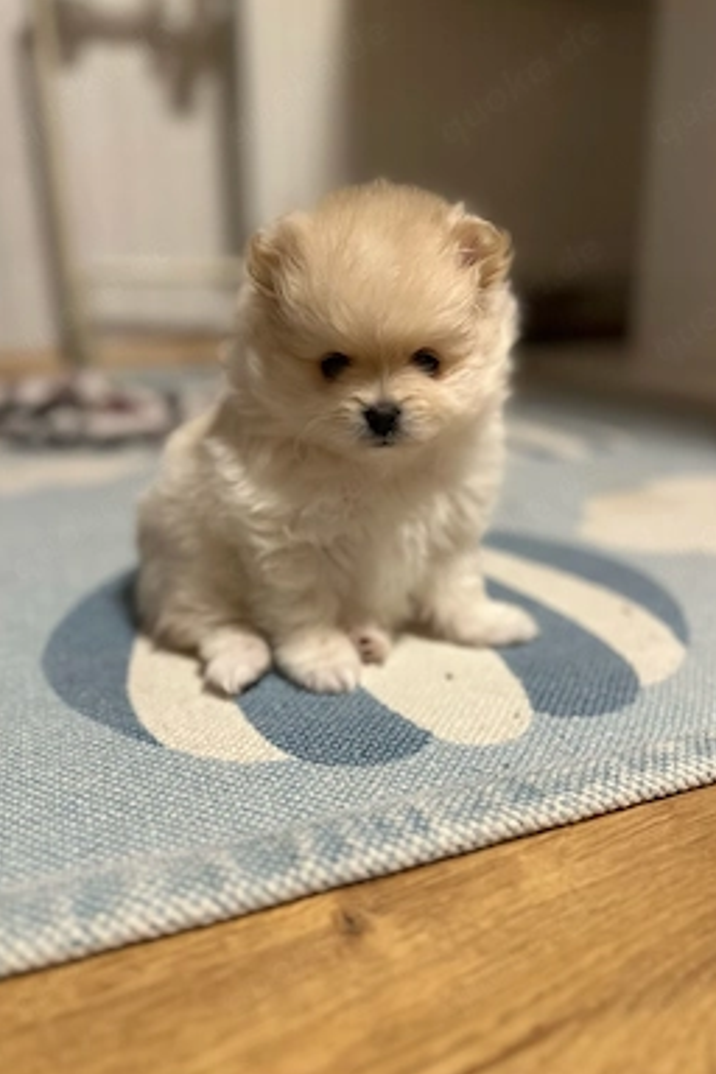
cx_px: 366
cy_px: 548
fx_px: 776
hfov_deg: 49.5
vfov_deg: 69.4
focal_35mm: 26
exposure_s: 1/50
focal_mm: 6.86
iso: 250
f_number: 1.78
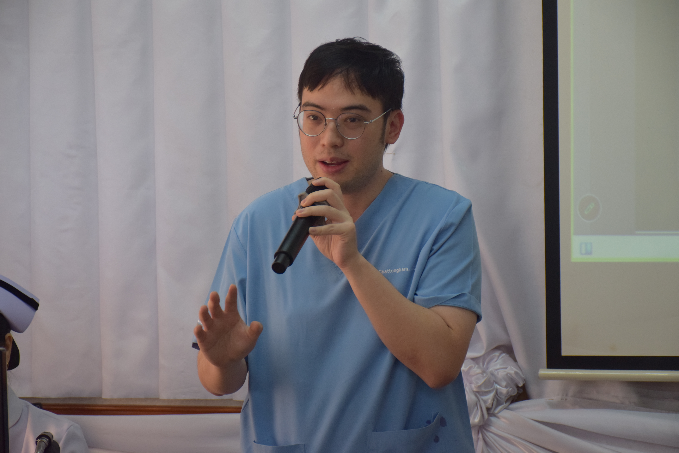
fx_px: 2263
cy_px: 226
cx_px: 340
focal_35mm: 120
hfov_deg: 17.1
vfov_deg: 11.4
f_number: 5.3
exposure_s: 1/125
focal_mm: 80
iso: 900
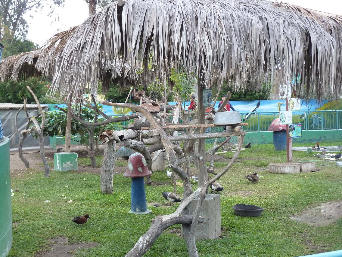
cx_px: 171
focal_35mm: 55
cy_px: 128
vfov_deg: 26.6
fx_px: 543
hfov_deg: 34.9
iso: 400
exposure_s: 1/80
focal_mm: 9.1
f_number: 3.9
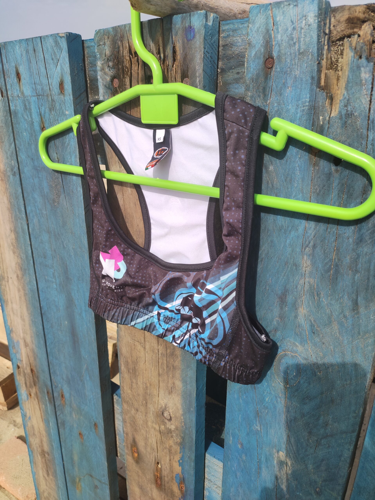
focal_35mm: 17
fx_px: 246
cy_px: 250
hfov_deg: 74.7
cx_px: 188
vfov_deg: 91.1
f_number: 1.79
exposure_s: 1/835
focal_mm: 4.74
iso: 50
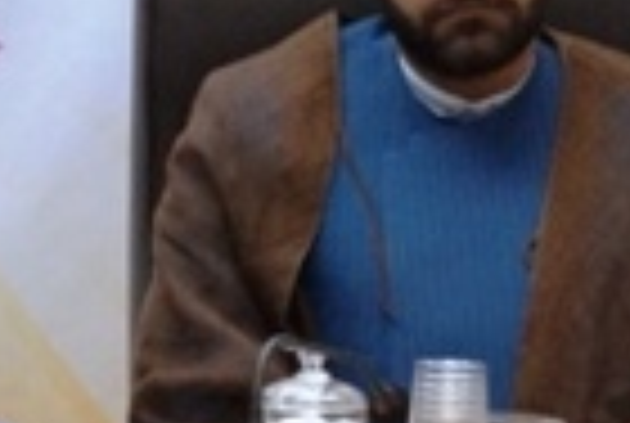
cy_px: -130
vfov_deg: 3.8
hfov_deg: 5.6
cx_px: -423
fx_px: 6387
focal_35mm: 364
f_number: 5.6
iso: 3200
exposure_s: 1/125
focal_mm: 55
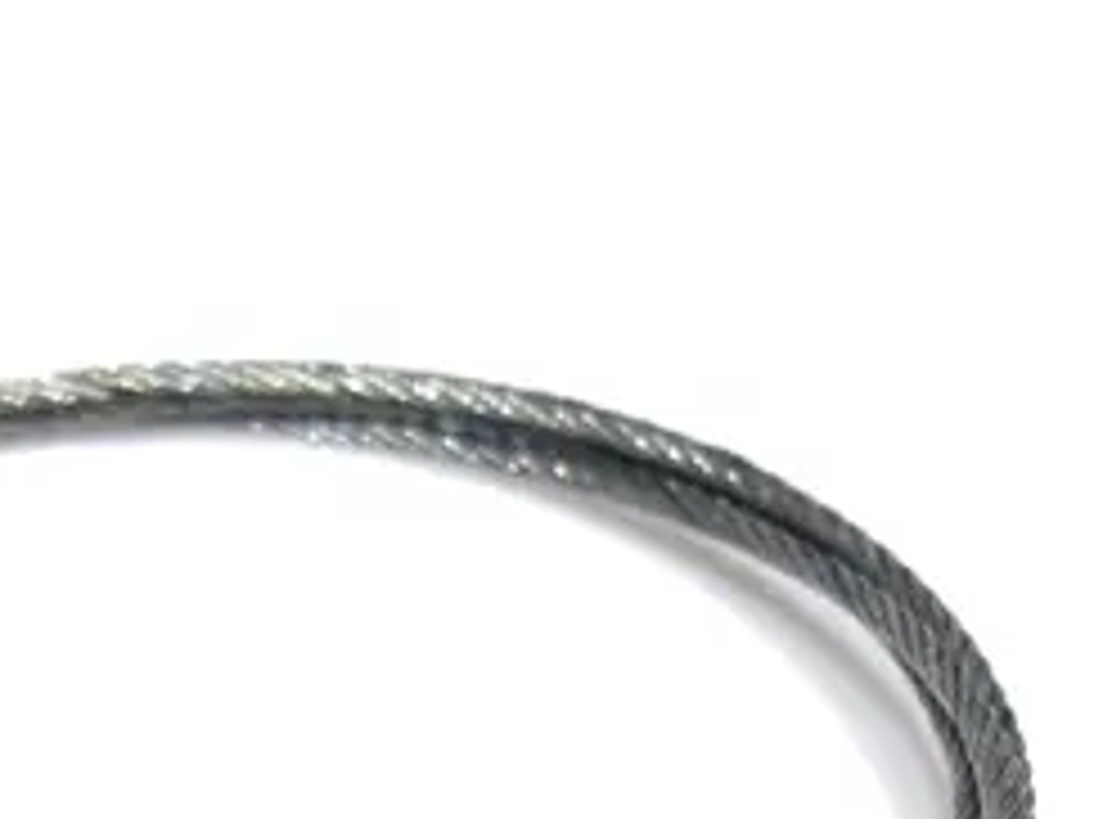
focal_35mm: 87
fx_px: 2748
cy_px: 882
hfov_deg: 21.8
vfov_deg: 16.5
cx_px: 45
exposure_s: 1/125
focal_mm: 5.5
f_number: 2.8
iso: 80
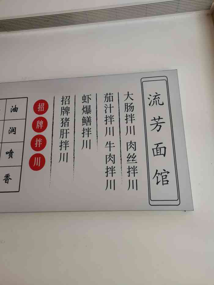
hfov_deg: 53.1
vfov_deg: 67.3
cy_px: 142
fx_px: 214
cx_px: 107
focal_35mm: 26
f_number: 1.8
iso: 50
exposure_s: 1/100
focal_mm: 4.75
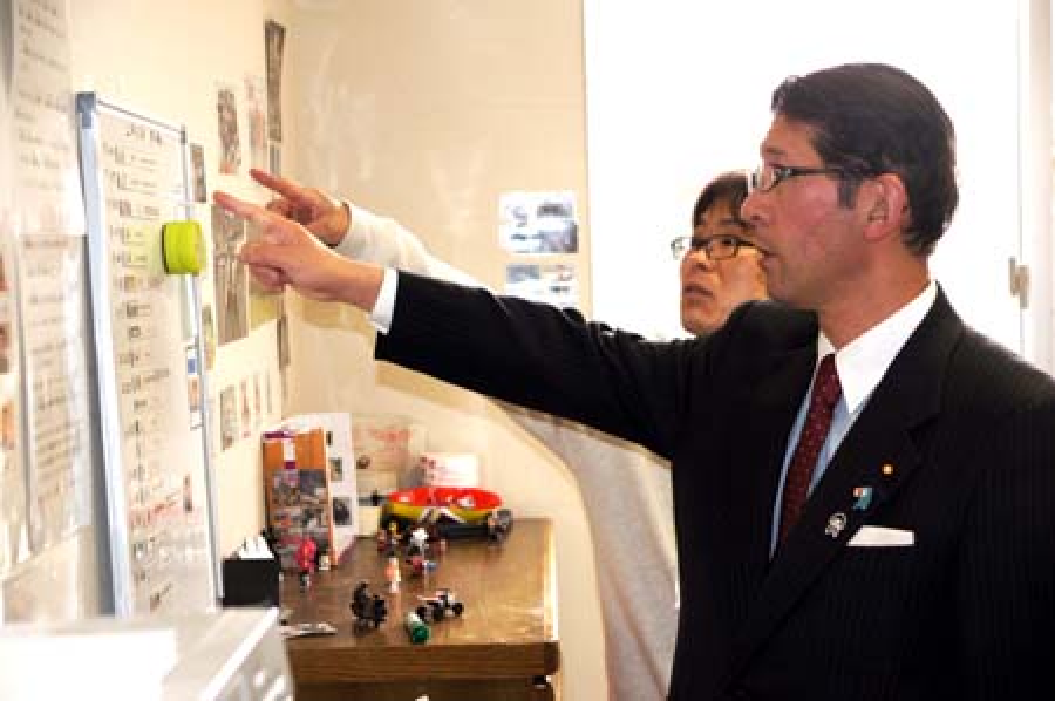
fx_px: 1756
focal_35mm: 60
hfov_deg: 33.4
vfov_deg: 22.6
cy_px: 350
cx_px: 528
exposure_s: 1/80
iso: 200
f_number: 4.5
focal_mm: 40
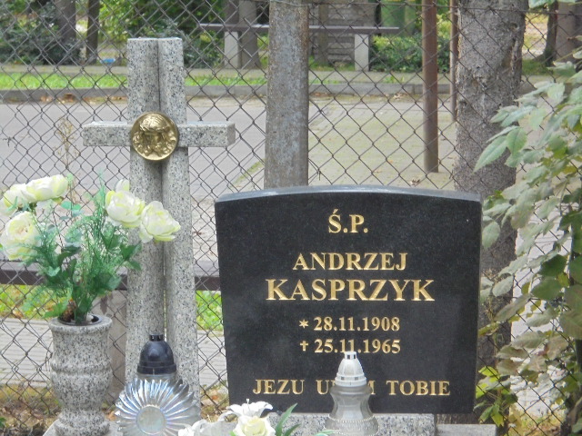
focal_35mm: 156
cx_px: 291
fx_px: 2623
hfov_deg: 12.7
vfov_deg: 9.5
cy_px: 218
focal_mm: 27.6
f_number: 6.5
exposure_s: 1/60
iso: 500
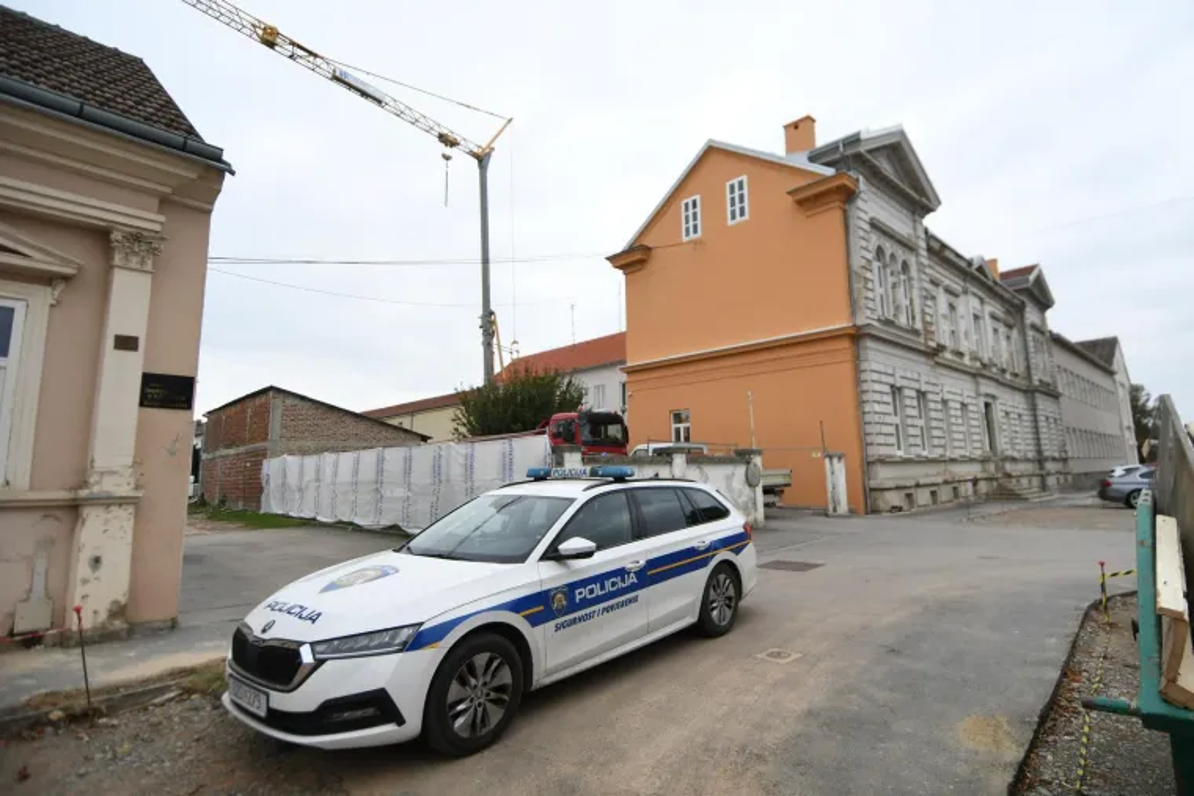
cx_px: 597
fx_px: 597
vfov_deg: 67.4
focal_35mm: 18
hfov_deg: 90.0
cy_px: 398
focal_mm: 12
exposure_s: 1/800
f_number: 4
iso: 400
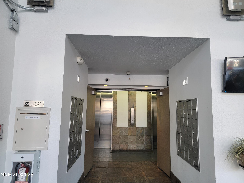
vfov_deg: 56.8
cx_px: 122
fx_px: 169
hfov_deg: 71.6
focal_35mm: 24
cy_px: 92
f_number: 1.8
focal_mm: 6.7
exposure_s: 1/120
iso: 80
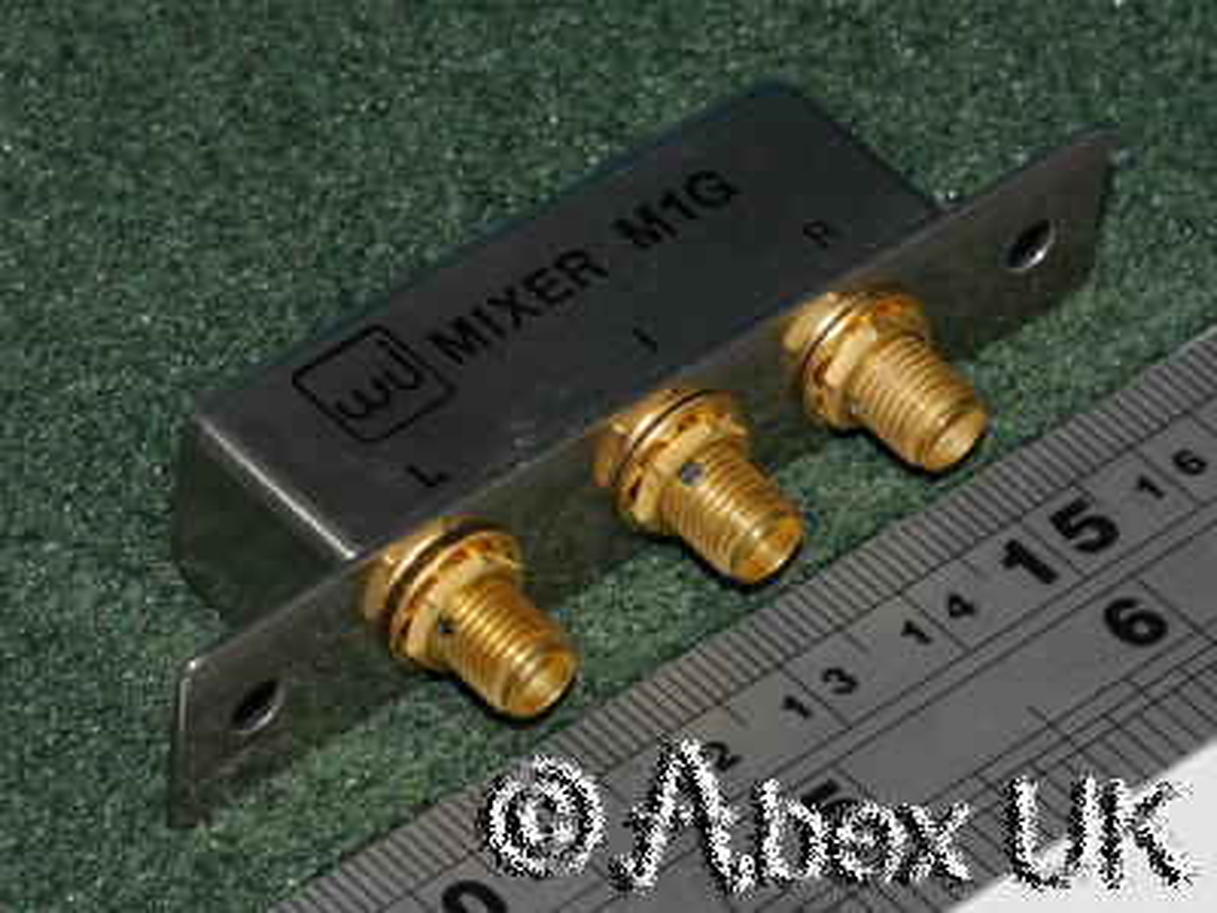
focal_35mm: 280
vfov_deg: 5.3
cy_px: 456
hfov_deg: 7.1
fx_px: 9844
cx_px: 608
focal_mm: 140
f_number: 22
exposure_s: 1/50
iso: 800
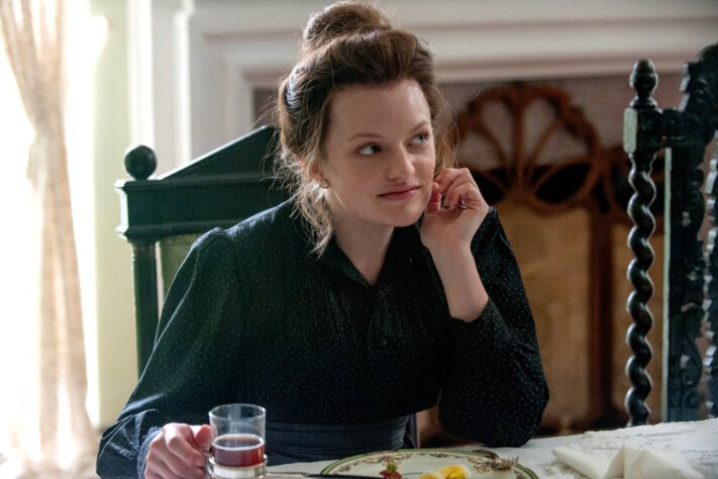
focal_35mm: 87
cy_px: 240
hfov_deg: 23.4
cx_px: 355
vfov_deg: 15.7
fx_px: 1735
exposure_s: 1/160
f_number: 4.5
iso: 2500
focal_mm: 86
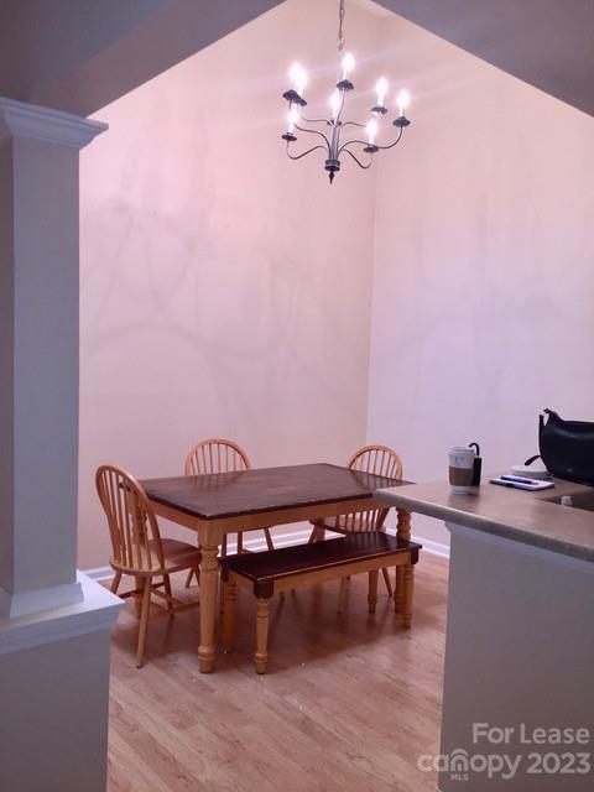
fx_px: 664
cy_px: 396
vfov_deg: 61.7
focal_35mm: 29
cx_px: 297
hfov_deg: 48.2
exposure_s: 1/30
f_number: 2.2
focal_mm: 4.15
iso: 32
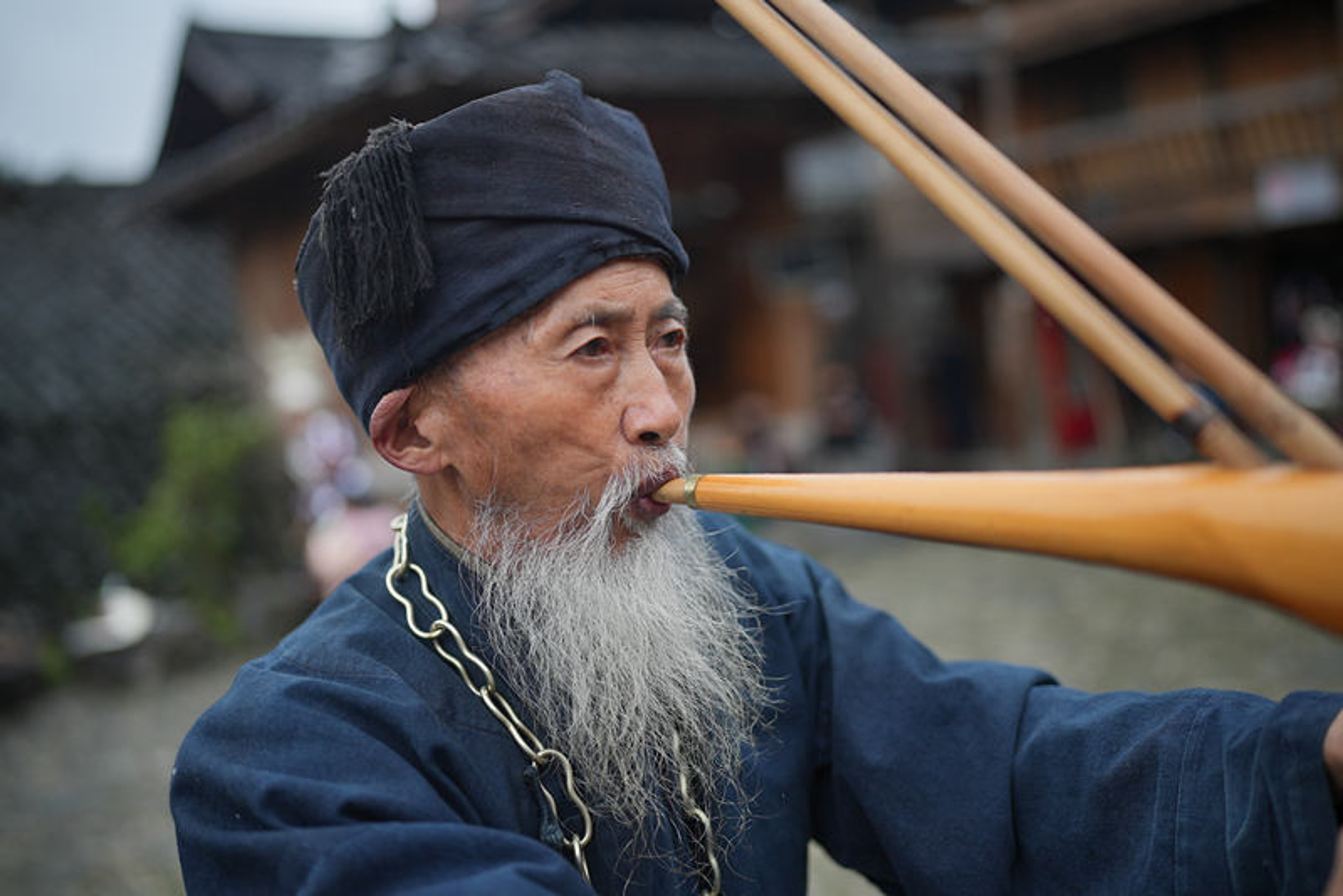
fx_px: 1306
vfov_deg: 37.9
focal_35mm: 35
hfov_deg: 54.4
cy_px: 448
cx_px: 672
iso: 200
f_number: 1.4
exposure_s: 1/250
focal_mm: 35
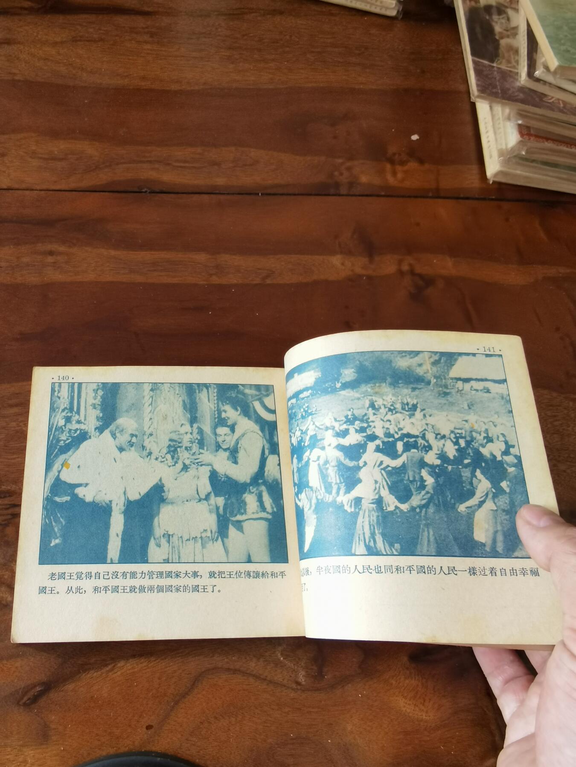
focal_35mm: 27
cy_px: 384
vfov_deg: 65.3
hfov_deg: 51.4
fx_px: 599
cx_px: 288
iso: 80
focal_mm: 2.26
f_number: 2.2
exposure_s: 1/60
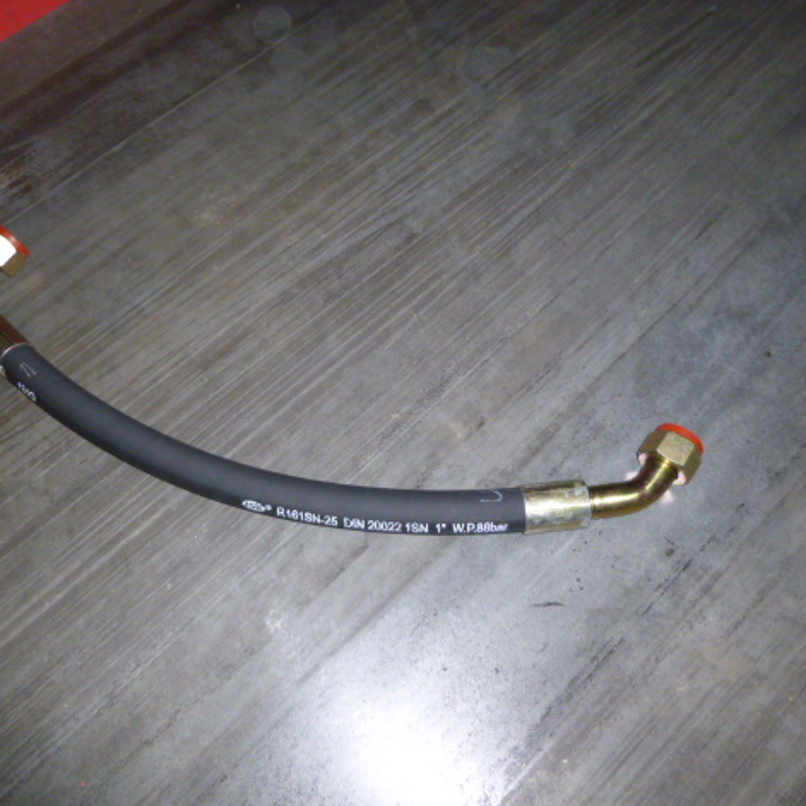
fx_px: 790
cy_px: 407
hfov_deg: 53.9
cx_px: 363
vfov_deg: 54.0
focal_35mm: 30
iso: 200
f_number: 3.1
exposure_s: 1/125
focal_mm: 4.5
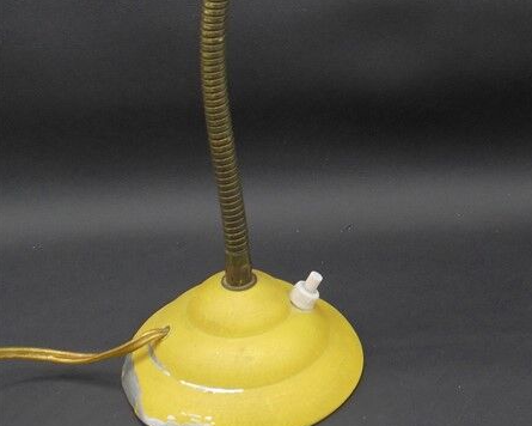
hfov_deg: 25.1
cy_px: -5
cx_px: 399
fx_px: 1181
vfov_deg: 19.8
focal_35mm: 75
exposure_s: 1/30
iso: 250
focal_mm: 6.9
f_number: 4.2
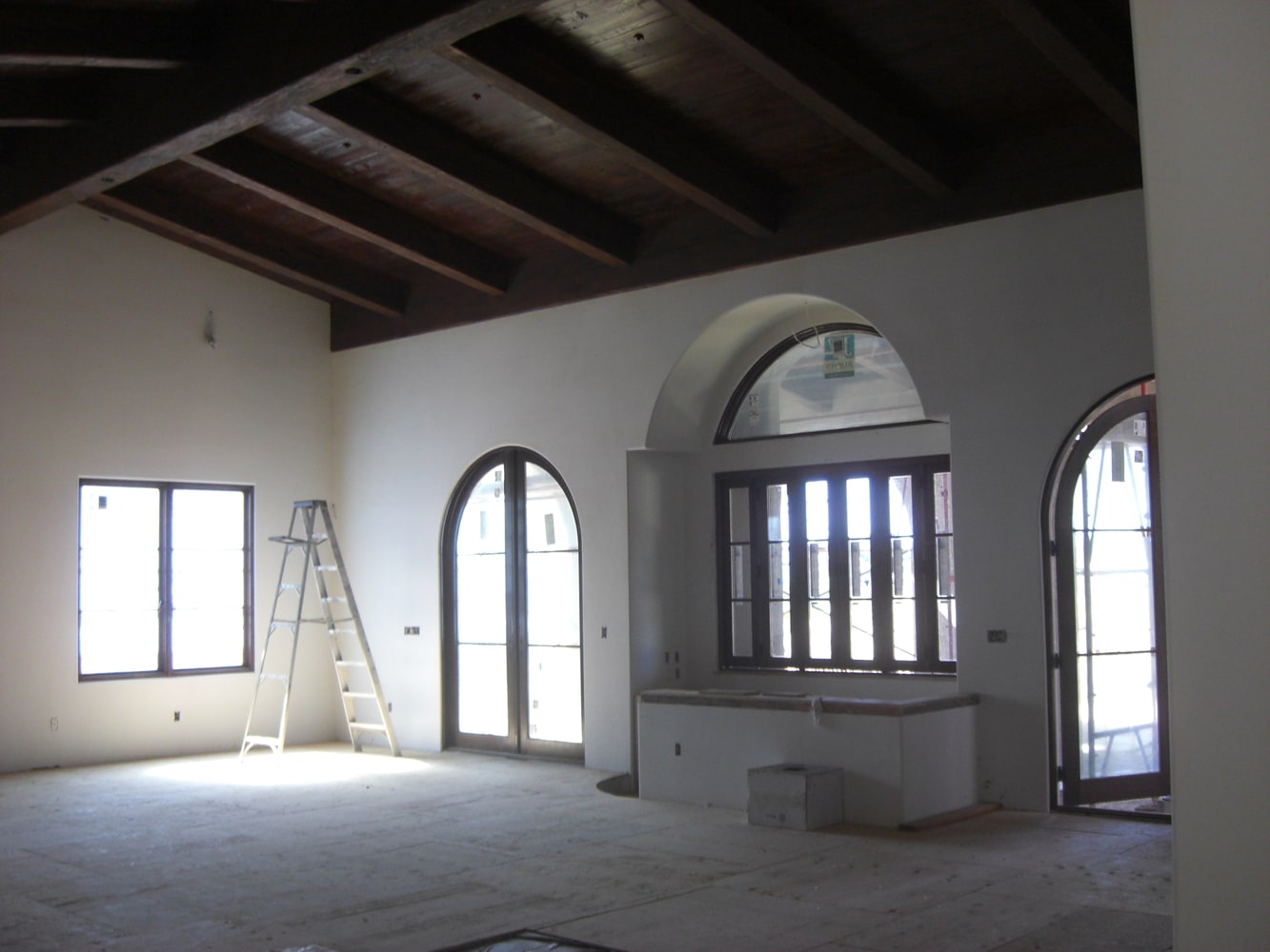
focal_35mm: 38
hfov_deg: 49.0
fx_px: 1394
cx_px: 635
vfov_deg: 37.7
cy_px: 476
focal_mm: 7.9
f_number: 2.8
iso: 200
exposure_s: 1/100
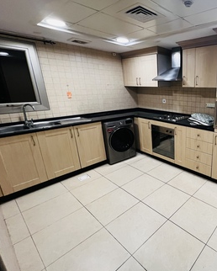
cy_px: 131
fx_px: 144
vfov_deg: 86.3
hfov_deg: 64.6
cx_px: 185
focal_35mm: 18
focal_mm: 1.57
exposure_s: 1/100
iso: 250
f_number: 1.8
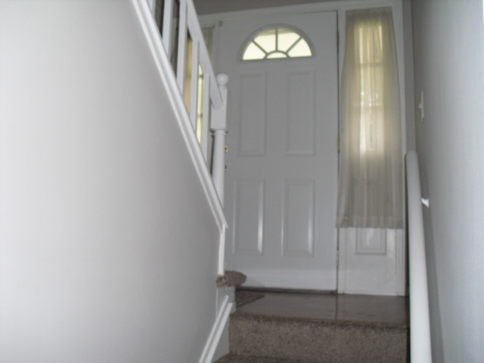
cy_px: 182
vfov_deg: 39.7
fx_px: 503
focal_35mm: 36
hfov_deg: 51.4
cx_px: 242
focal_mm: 6.3
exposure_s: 1/60
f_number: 3.1
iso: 200
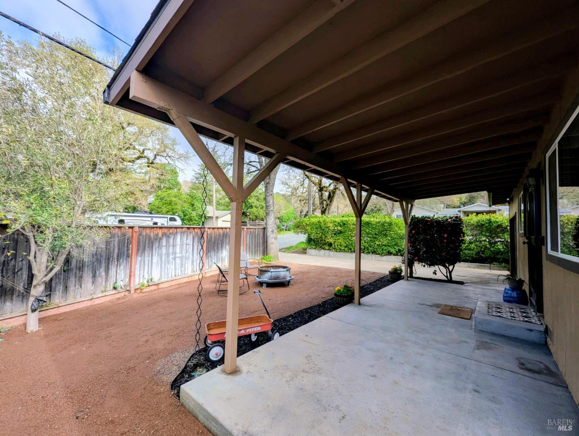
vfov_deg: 90.0
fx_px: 218
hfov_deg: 106.1
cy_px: 218
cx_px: 290
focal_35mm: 13
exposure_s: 1/3268
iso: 48
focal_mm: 1.95
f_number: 2.2
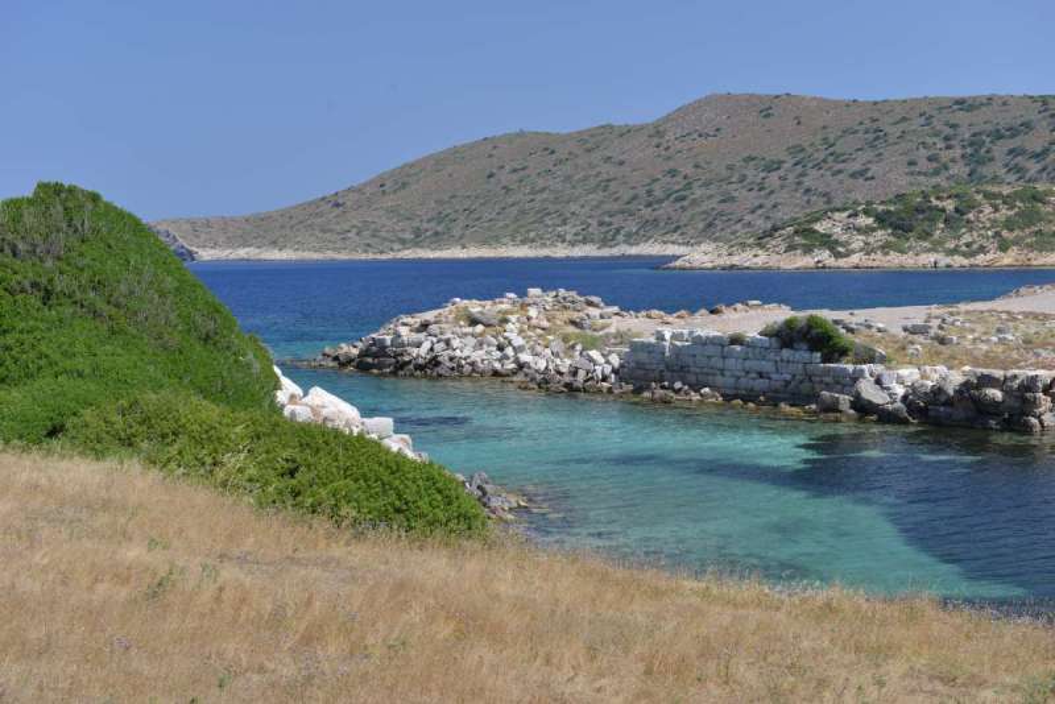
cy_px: 352
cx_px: 528
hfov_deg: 35.6
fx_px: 1642
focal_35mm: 56
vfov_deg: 24.2
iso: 100
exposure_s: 1/125
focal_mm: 56
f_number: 7.1
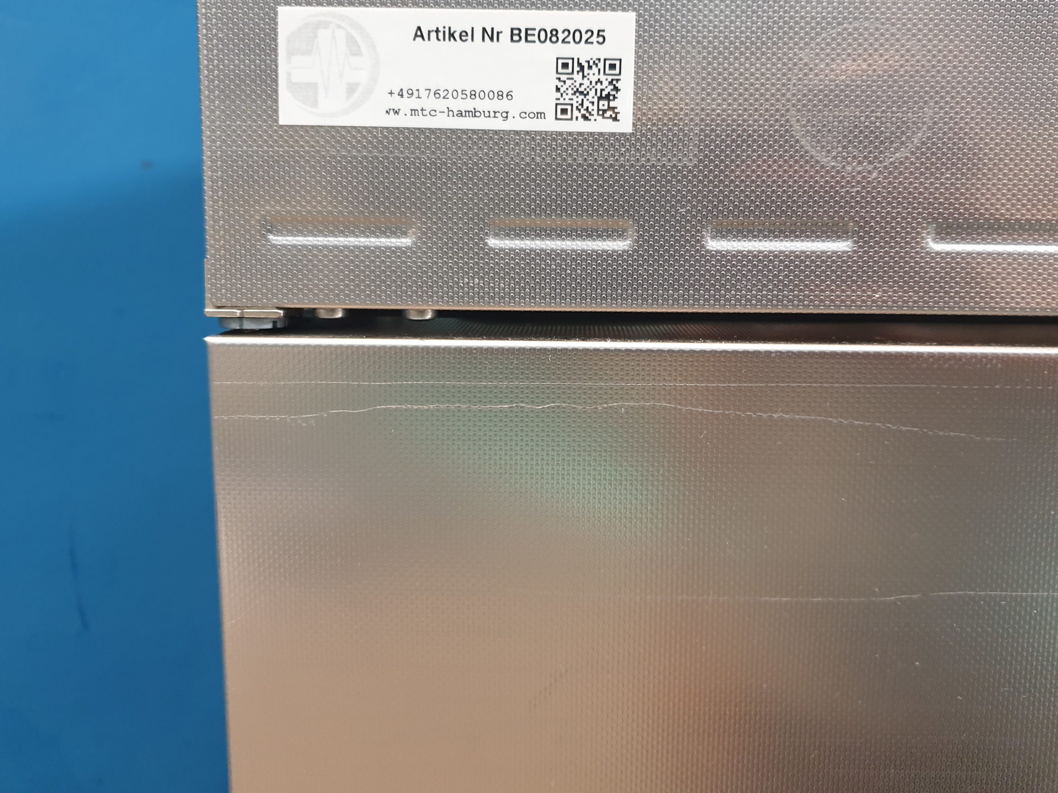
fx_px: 886
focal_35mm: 29
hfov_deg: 61.6
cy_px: 364
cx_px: 568
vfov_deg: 48.2
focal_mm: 4.3
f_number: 1.5
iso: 200
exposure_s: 1/50
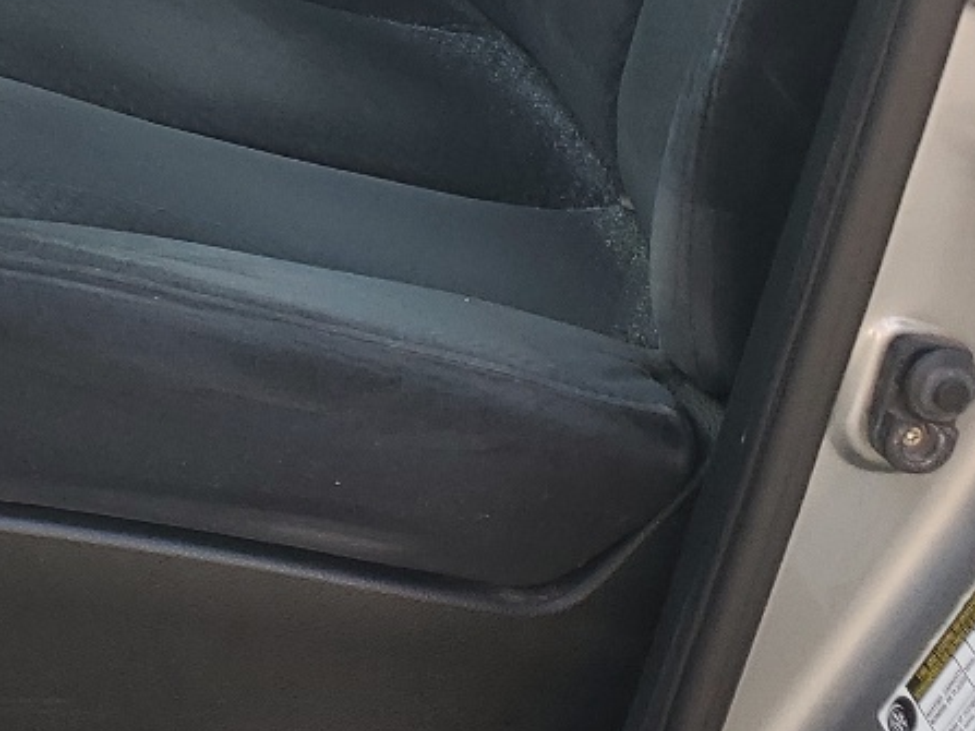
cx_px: -249
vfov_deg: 14.8
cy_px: -358
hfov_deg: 19.6
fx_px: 2619
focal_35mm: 93
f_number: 1.5
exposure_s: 1/200
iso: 50
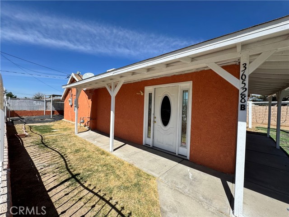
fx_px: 117
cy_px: 108
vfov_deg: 85.7
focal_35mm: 14
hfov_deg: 102.1
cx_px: 144
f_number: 2.2
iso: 40
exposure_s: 1/2028
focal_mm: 2.22
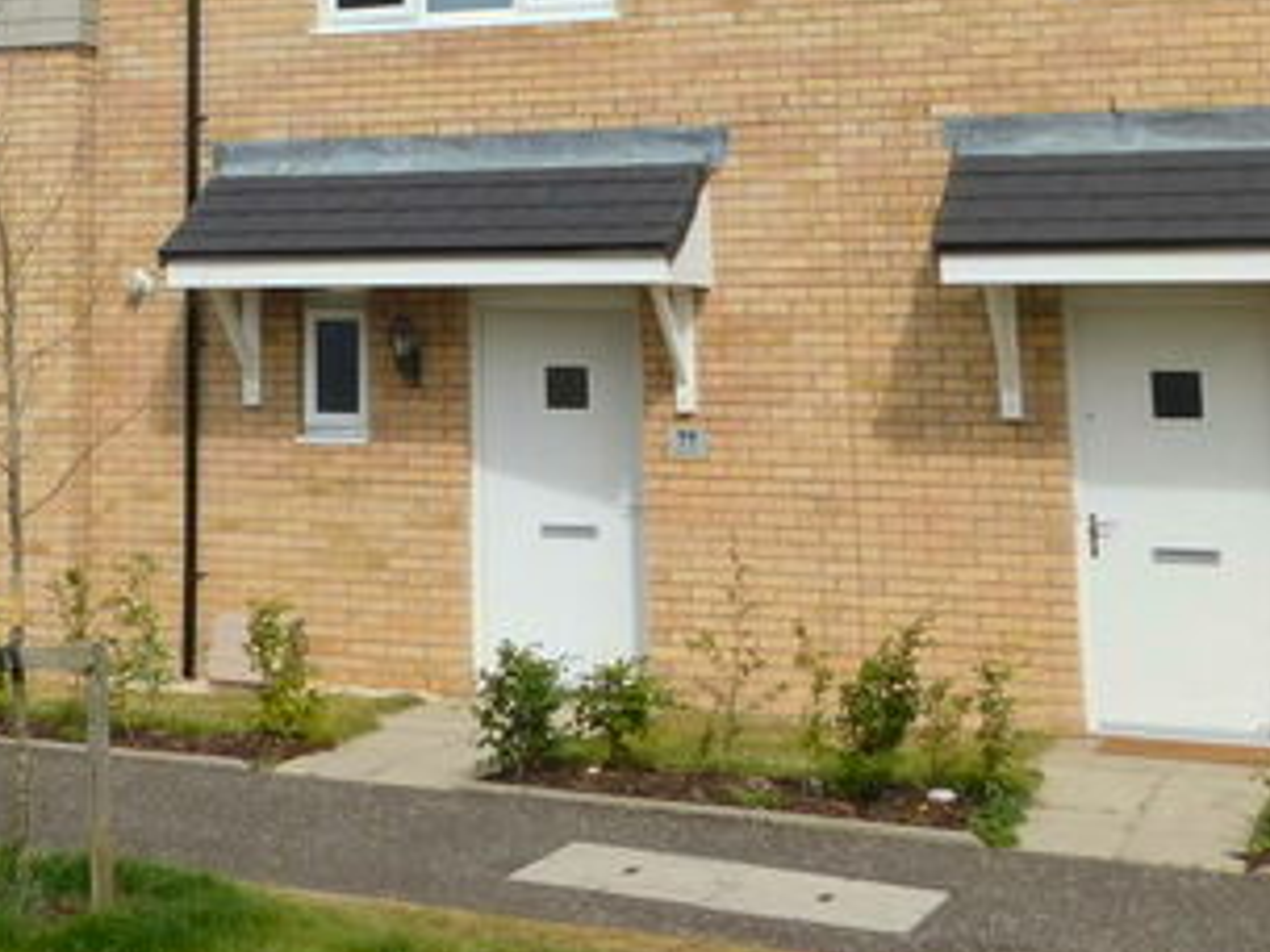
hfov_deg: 27.2
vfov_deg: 20.2
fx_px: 2531
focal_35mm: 69
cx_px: 134
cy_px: -127
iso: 125
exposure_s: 1/1250
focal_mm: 5.3
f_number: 3.2
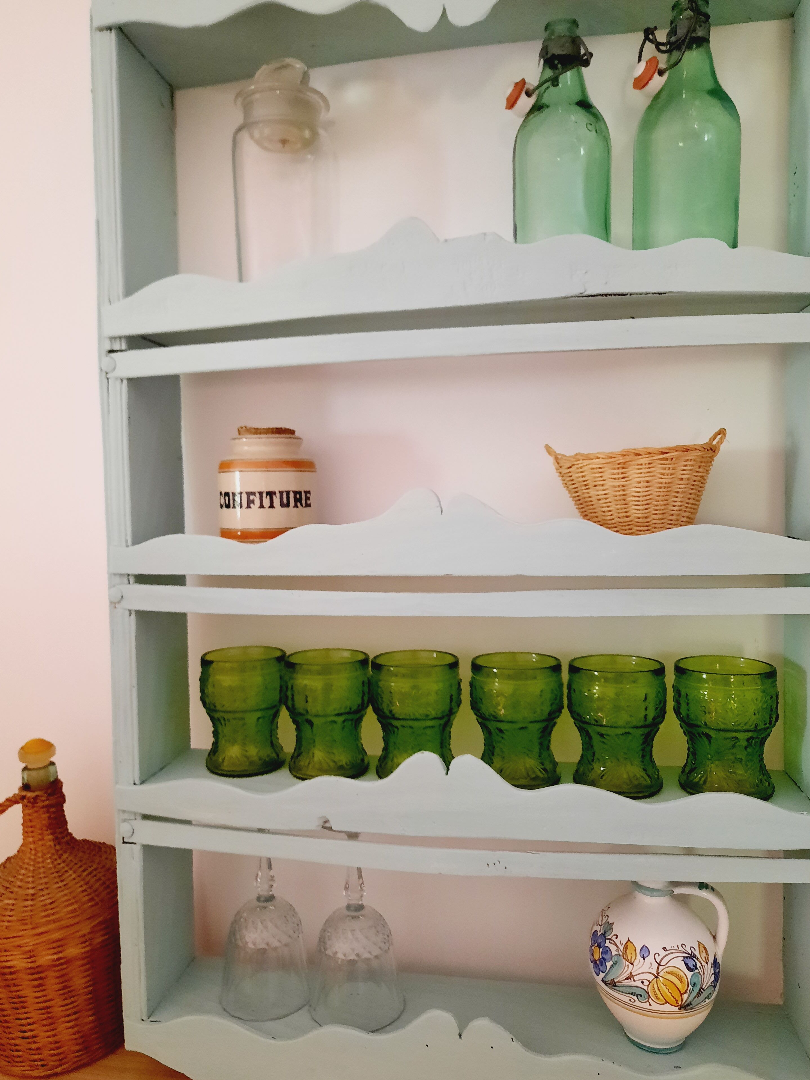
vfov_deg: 67.3
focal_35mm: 26
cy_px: 530
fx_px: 811
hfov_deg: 53.1
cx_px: 404
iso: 640
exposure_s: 1/33
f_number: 2
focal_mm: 4.6
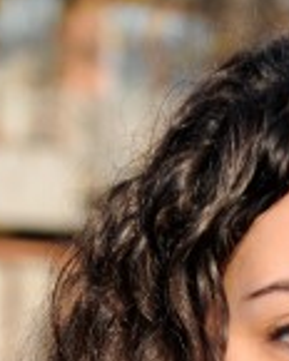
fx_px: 3988
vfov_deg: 5.1
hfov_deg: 4.1
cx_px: 359
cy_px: 700
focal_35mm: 373
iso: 200
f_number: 3.5
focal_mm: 50
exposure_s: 1/125
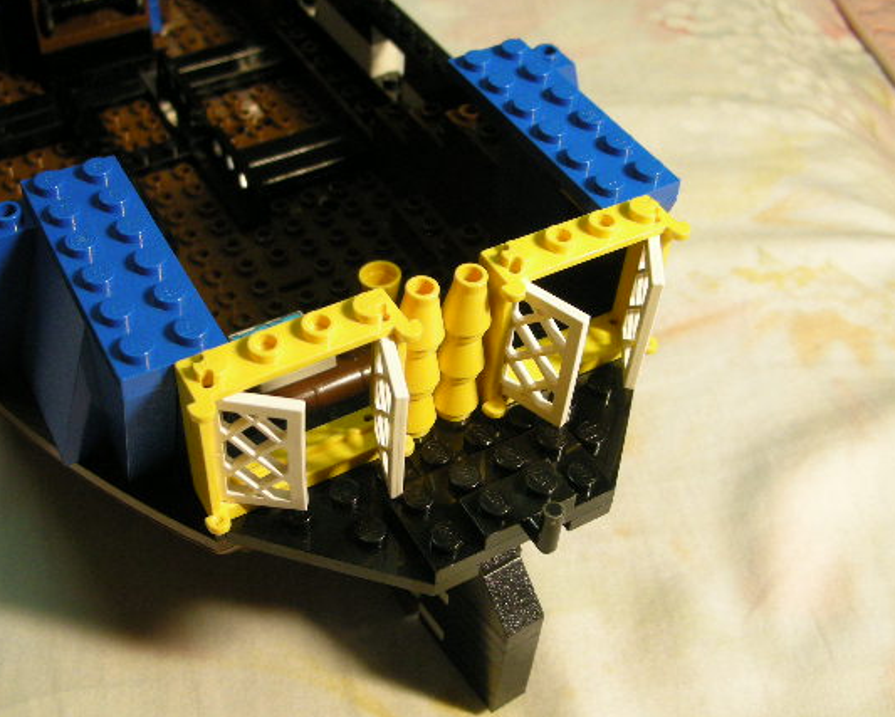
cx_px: 368
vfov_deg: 36.5
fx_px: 1087
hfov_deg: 44.6
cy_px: 369
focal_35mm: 41
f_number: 2.8
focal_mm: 5.8
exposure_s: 1/25.6
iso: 200
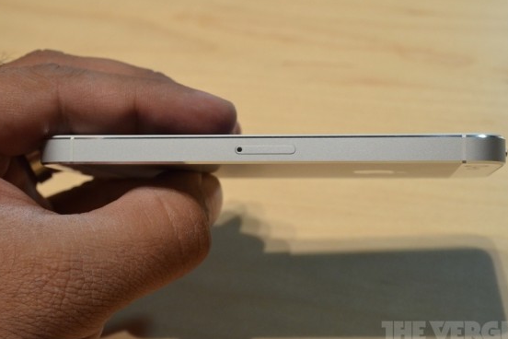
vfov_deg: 21.2
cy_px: 169
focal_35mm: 64
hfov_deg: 31.4
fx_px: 903
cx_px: 248
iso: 2000
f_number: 9
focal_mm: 40
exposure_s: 1/100
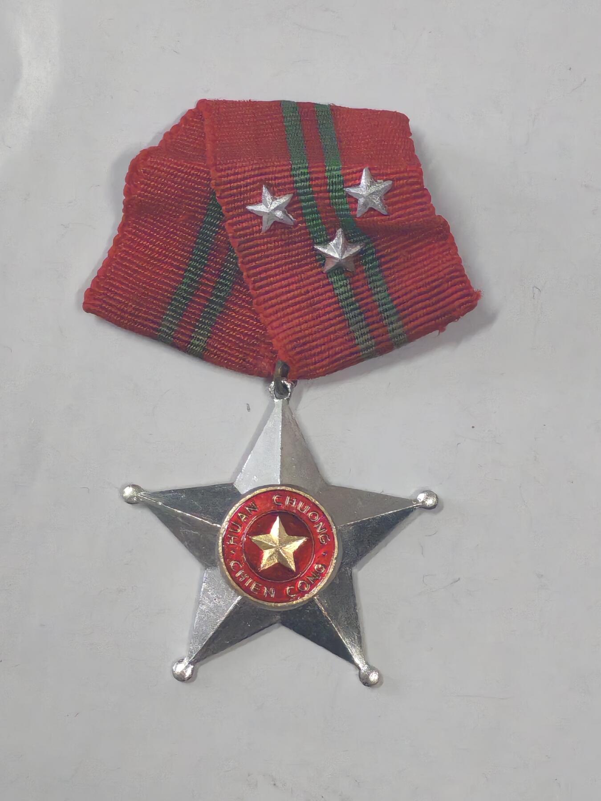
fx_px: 2199
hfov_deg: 15.6
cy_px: 400
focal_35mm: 95
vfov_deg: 20.7
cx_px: 300
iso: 640
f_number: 1.95
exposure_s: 1/50
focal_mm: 5.52
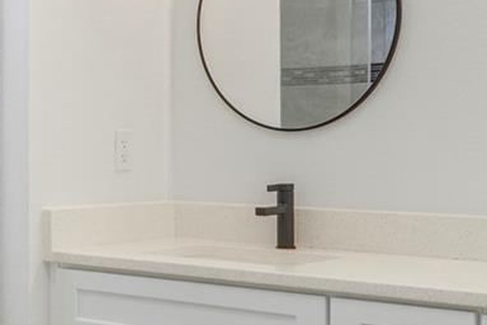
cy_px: 96
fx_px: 1015
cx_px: 22
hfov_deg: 25.9
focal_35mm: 75
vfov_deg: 18.1
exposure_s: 1/80
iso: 100
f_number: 3.2
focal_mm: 12
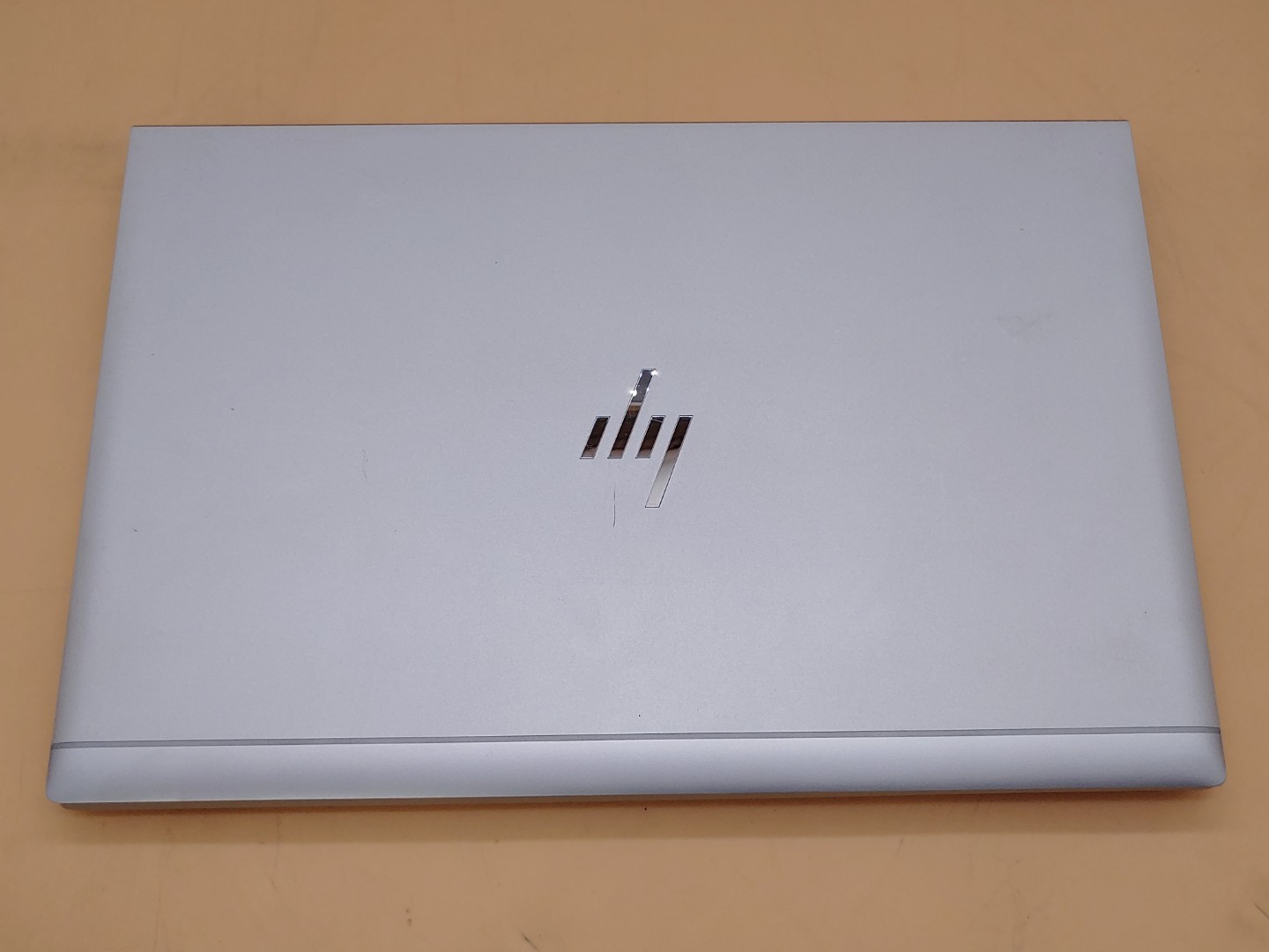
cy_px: 476
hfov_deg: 51.4
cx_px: 634
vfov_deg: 39.7
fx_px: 1320
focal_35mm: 36
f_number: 1.8
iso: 50
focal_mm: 4.36
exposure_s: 1/227
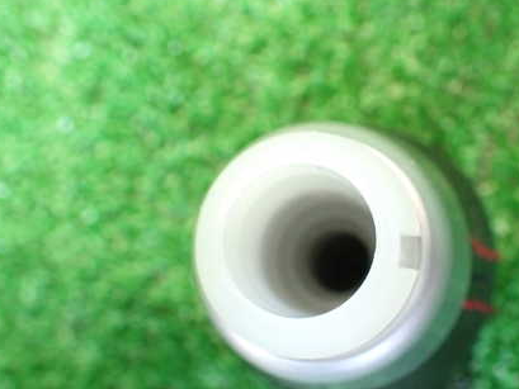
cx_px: 325
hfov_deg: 42.6
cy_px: 250
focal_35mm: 44
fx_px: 660
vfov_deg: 32.7
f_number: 2.3
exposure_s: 1/100
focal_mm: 5.4
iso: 800
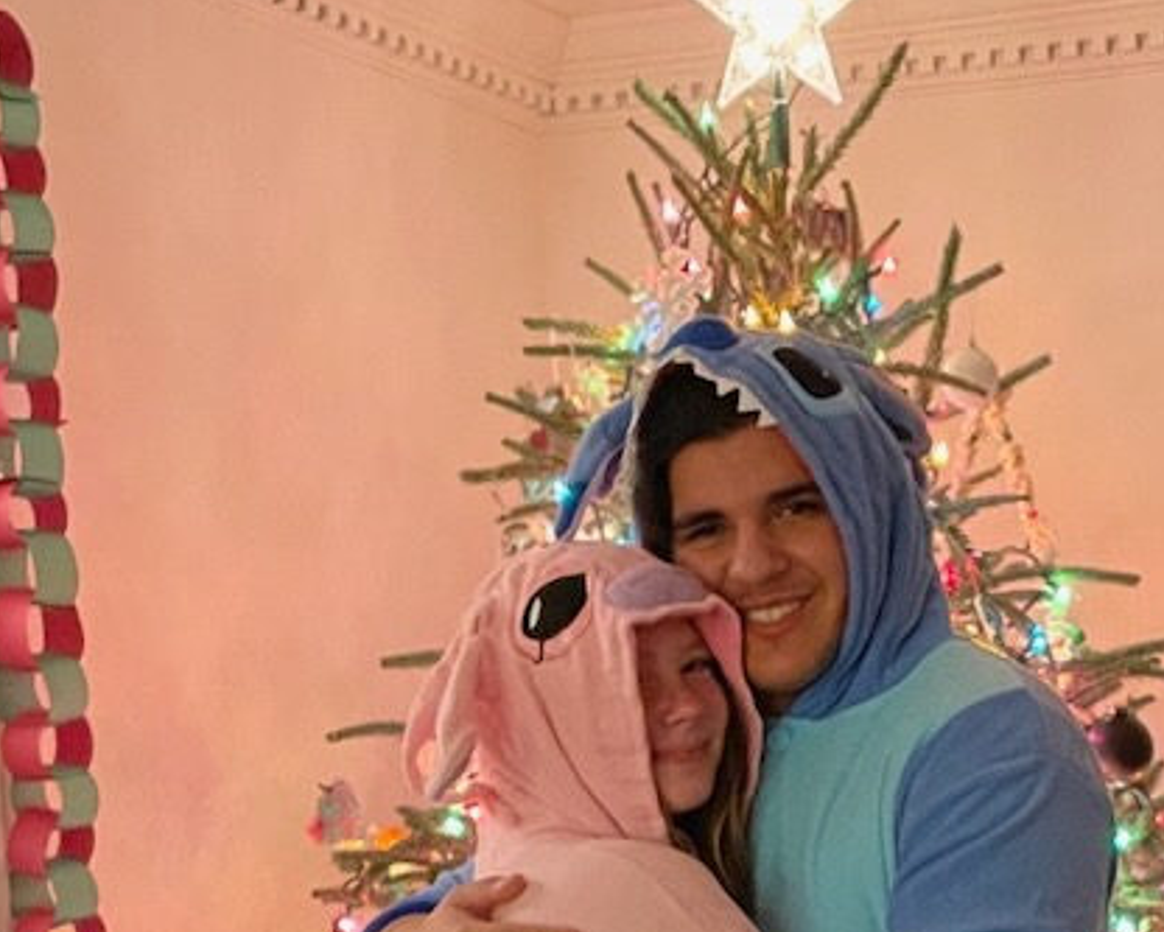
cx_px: 859
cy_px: 1198
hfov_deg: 24.2
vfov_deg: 18.4
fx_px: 2688
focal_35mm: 78
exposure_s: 1/30
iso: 800
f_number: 1.6
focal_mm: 4.2
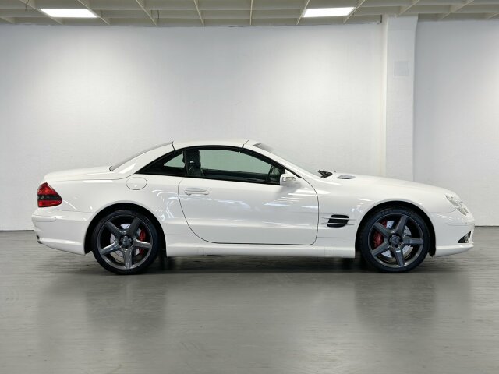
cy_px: 187
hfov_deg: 39.7
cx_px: 250
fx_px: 692
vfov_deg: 30.3
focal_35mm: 48
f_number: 1.78
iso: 80
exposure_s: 1/92
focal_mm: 6.86
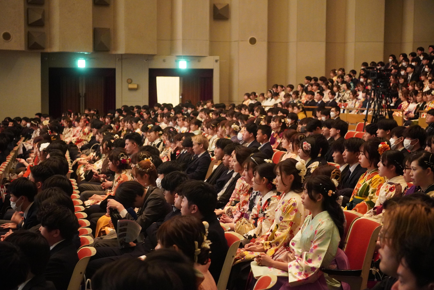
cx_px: 217
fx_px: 995
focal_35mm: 82
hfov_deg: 24.6
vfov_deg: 16.6
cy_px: 145
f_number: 4.5
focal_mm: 55
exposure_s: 1/13
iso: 6400
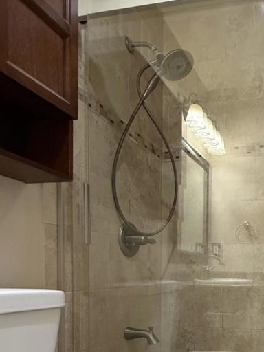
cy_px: 285
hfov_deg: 43.5
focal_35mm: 28
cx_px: 257
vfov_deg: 58.3
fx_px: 285
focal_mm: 2.22
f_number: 2.2
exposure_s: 1/120
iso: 640
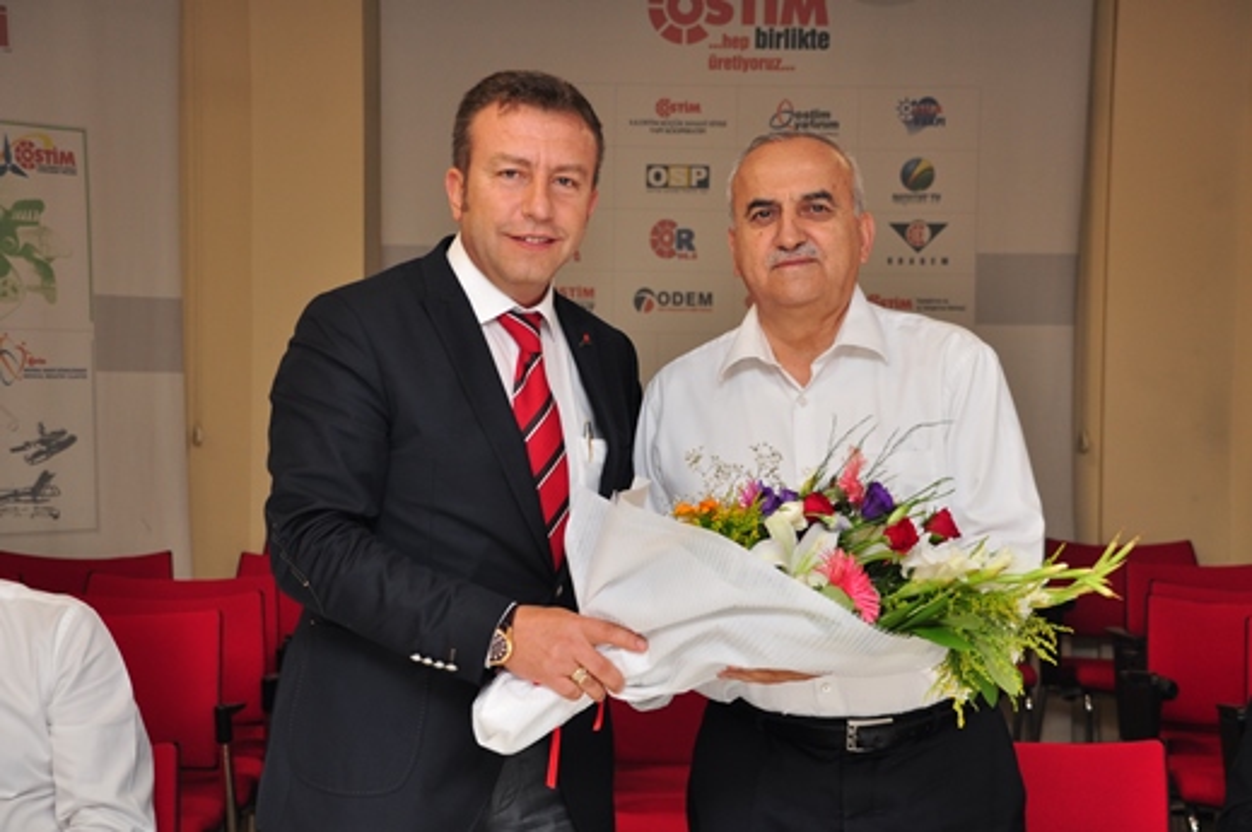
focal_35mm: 90
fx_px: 3127
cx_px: 626
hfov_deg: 22.6
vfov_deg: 15.2
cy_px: 416
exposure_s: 1/100
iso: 400
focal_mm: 60
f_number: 5
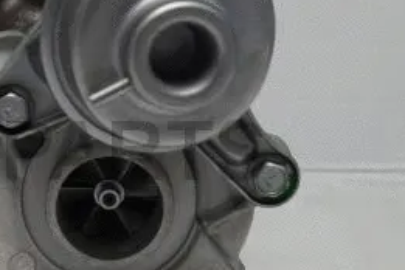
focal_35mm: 172
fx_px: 1935
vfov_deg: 8.0
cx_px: -44
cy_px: 151
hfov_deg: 11.8
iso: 1250
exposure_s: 1/160
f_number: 5.6
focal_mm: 50
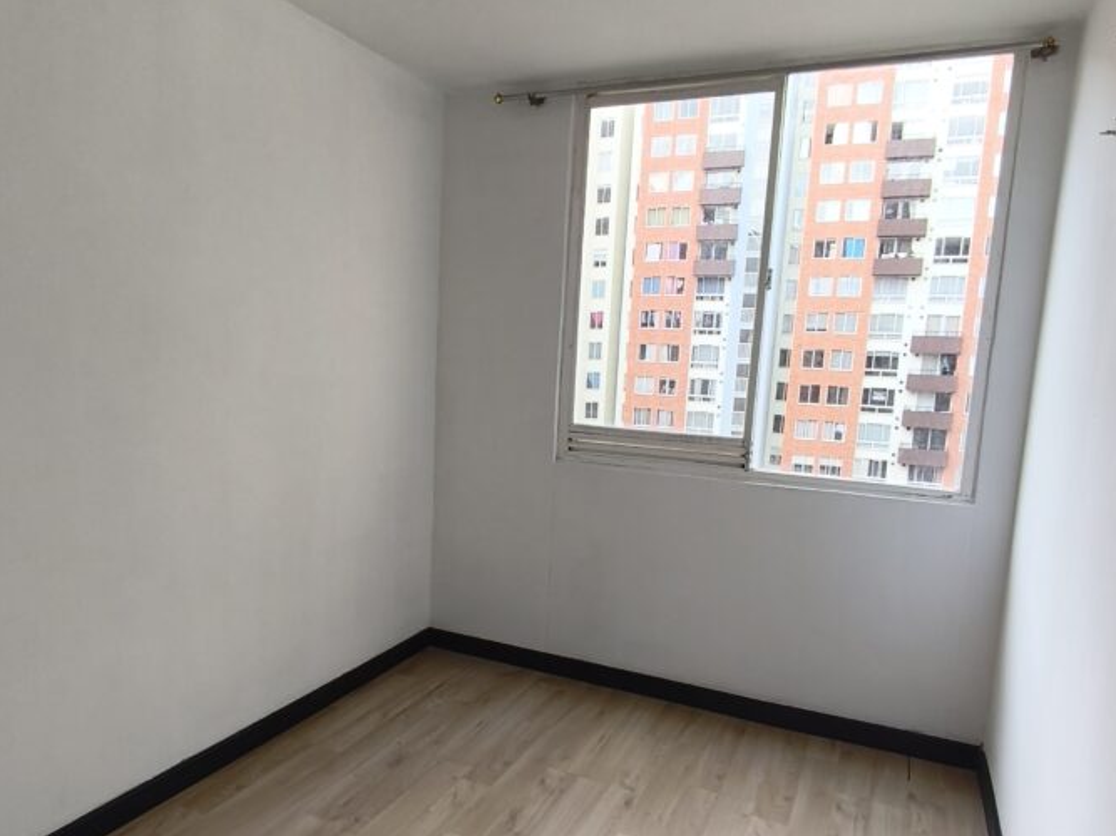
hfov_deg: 87.5
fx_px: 580
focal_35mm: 18
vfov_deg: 71.4
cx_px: 504
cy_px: 458
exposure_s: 1/168
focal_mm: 1.65
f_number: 2.2
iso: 50
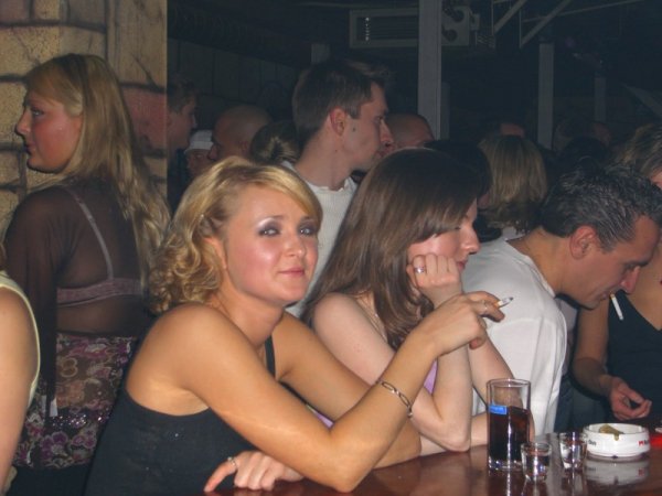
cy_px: 248
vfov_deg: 21.6
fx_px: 1300
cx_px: 331
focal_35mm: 68
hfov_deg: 28.6
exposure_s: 1/60
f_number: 4
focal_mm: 14.2
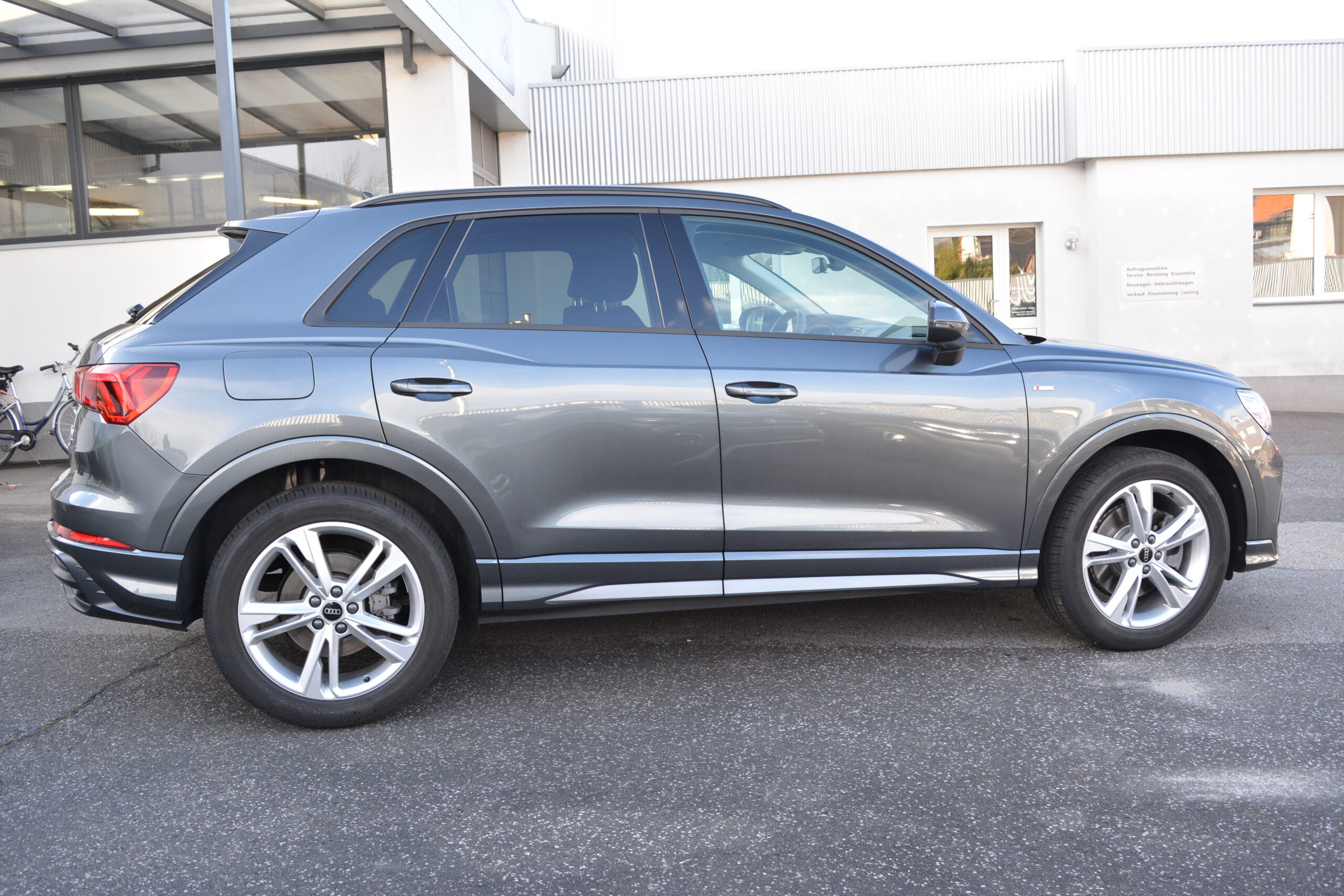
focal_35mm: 30
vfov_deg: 43.6
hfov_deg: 61.9
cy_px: 448
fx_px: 1120
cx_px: 672
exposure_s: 1/125
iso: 320
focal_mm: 20
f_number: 5.6
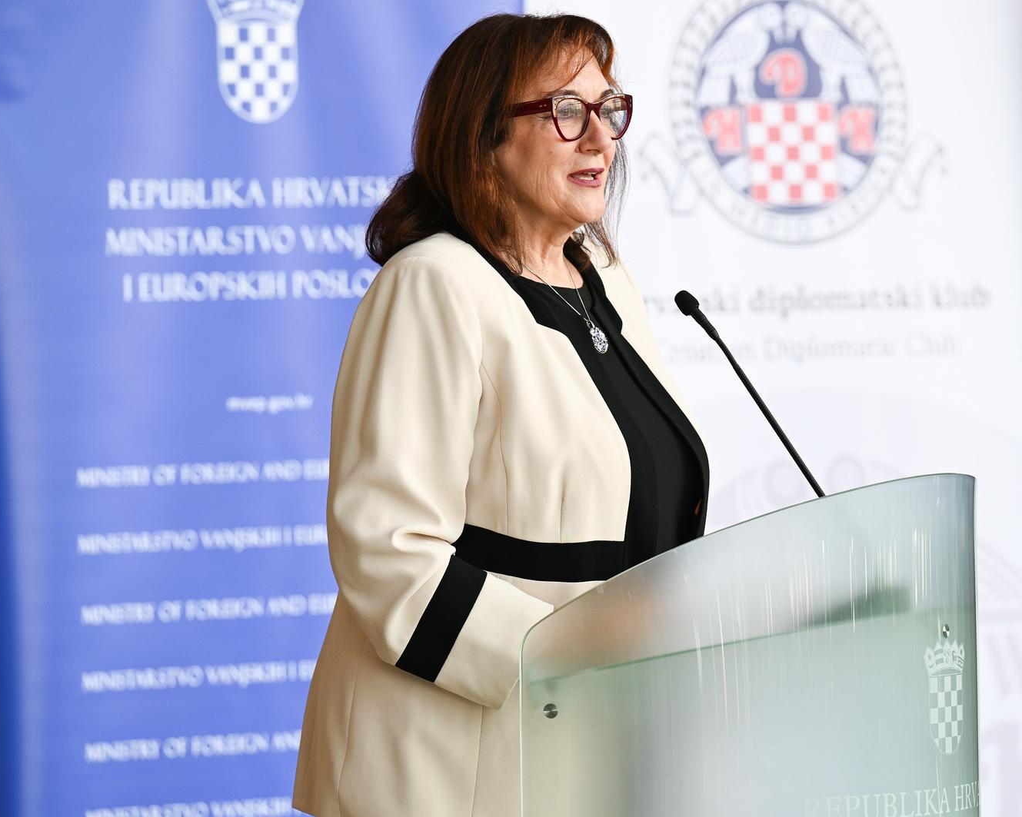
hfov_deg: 8.5
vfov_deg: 6.8
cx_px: 604
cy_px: 409
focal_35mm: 226
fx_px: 6835
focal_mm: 200
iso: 800
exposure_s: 1/250
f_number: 5
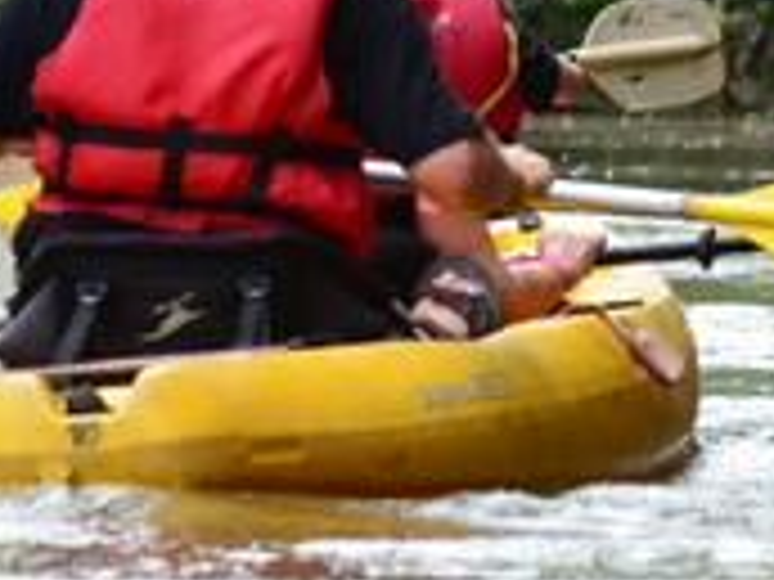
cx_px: 756
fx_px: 20151
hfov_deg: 2.2
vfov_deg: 1.6
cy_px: -135
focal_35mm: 901
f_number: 6.3
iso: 1000
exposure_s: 1/640
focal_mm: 135
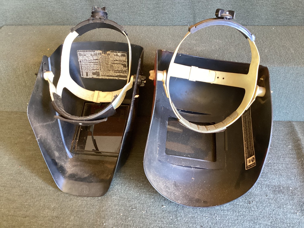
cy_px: 114
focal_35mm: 31
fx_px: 272
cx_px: 152
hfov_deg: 58.3
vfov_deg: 45.4
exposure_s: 1/50
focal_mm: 3.3
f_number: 2.4
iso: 250
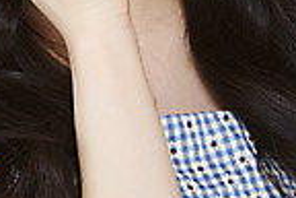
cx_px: 94
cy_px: -144
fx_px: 3601
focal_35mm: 438
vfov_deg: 3.1
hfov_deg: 4.7
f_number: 11
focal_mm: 105
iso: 64
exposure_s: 1/125
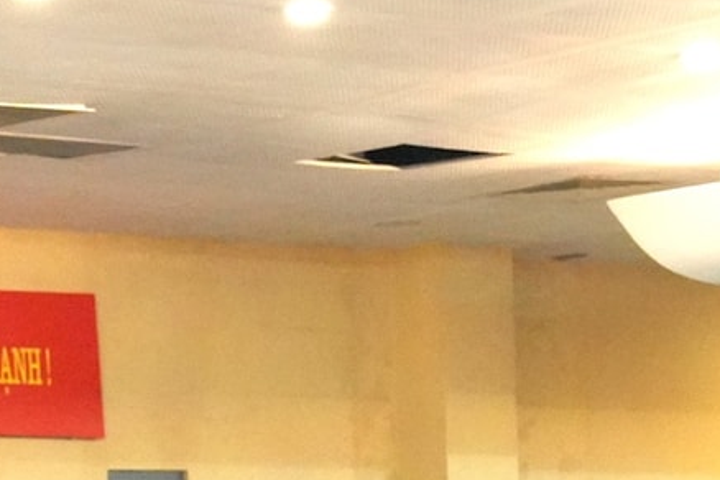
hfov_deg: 11.0
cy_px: 958
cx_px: -64
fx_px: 3680
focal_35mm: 184
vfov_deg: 7.2
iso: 6400
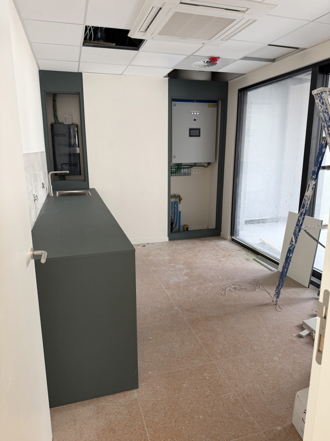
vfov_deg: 71.6
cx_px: 165
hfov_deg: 56.8
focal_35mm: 24
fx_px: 305
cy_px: 220
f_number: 1.78
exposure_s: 1/121
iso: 125
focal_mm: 6.76
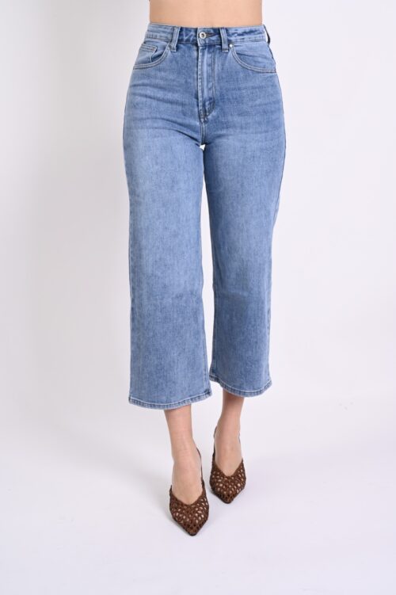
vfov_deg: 38.9
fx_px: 842
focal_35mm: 51
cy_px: 298
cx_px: 198
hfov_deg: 26.5
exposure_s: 1/125
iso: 125
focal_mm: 51
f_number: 10
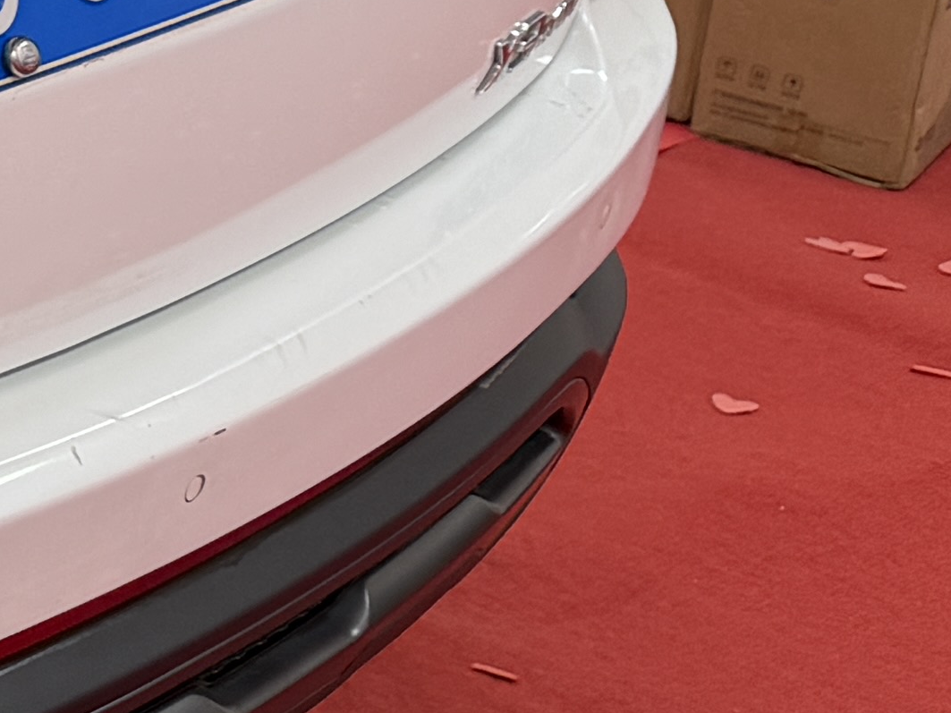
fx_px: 3544
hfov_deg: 12.2
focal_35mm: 129
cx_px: -1311
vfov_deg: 11.2
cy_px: -172
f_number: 1.78
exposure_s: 1/100
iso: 80
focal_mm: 6.76
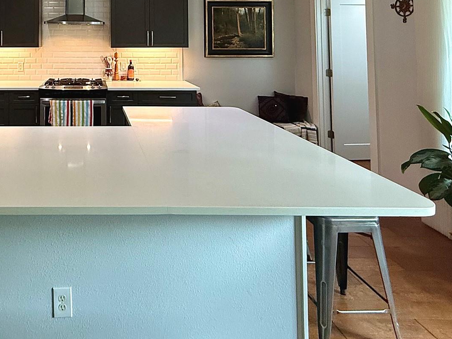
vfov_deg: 45.4
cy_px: 21
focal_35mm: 27
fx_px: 352
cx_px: 93
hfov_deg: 60.3
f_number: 2.2
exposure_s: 1/120
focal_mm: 2.22
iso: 400
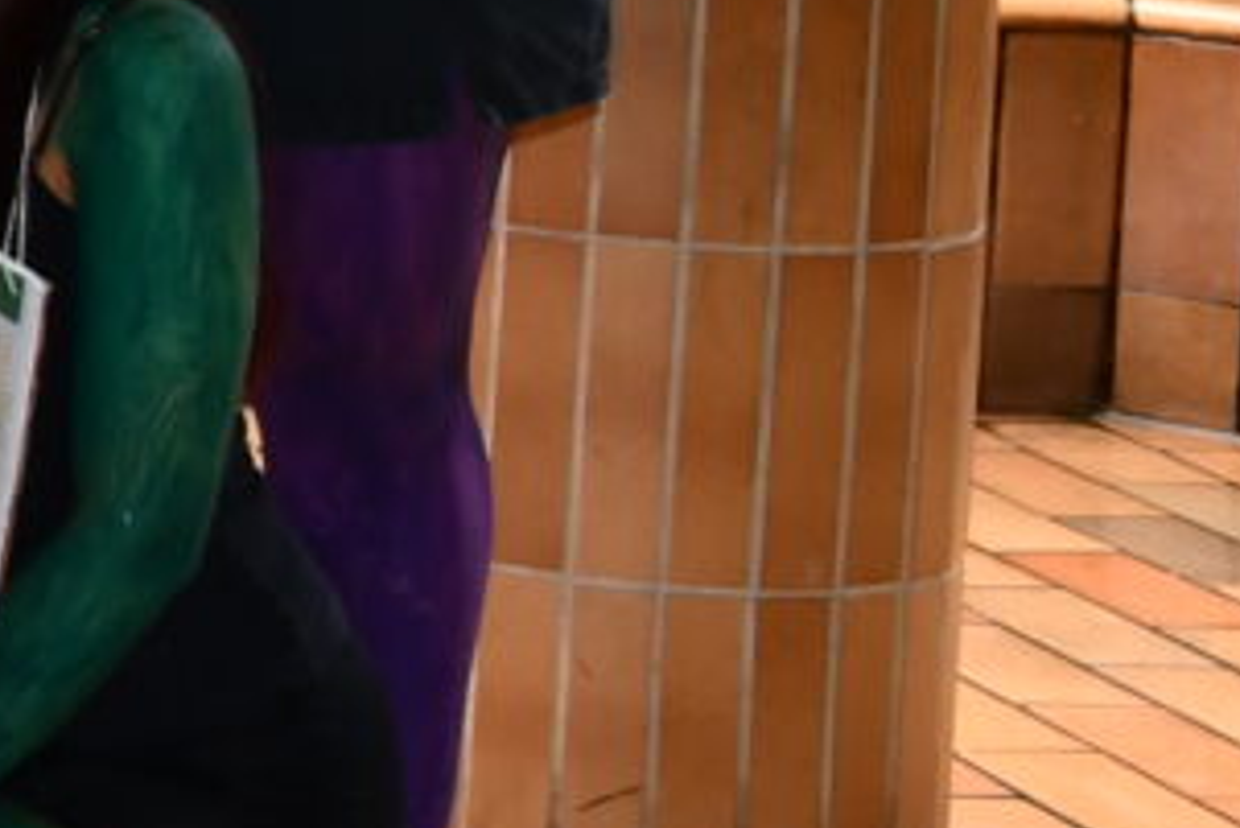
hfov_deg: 9.3
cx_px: -2558
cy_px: -758
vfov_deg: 7.7
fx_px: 5927
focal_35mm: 172
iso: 400
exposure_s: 1/100
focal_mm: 18
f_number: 3.5
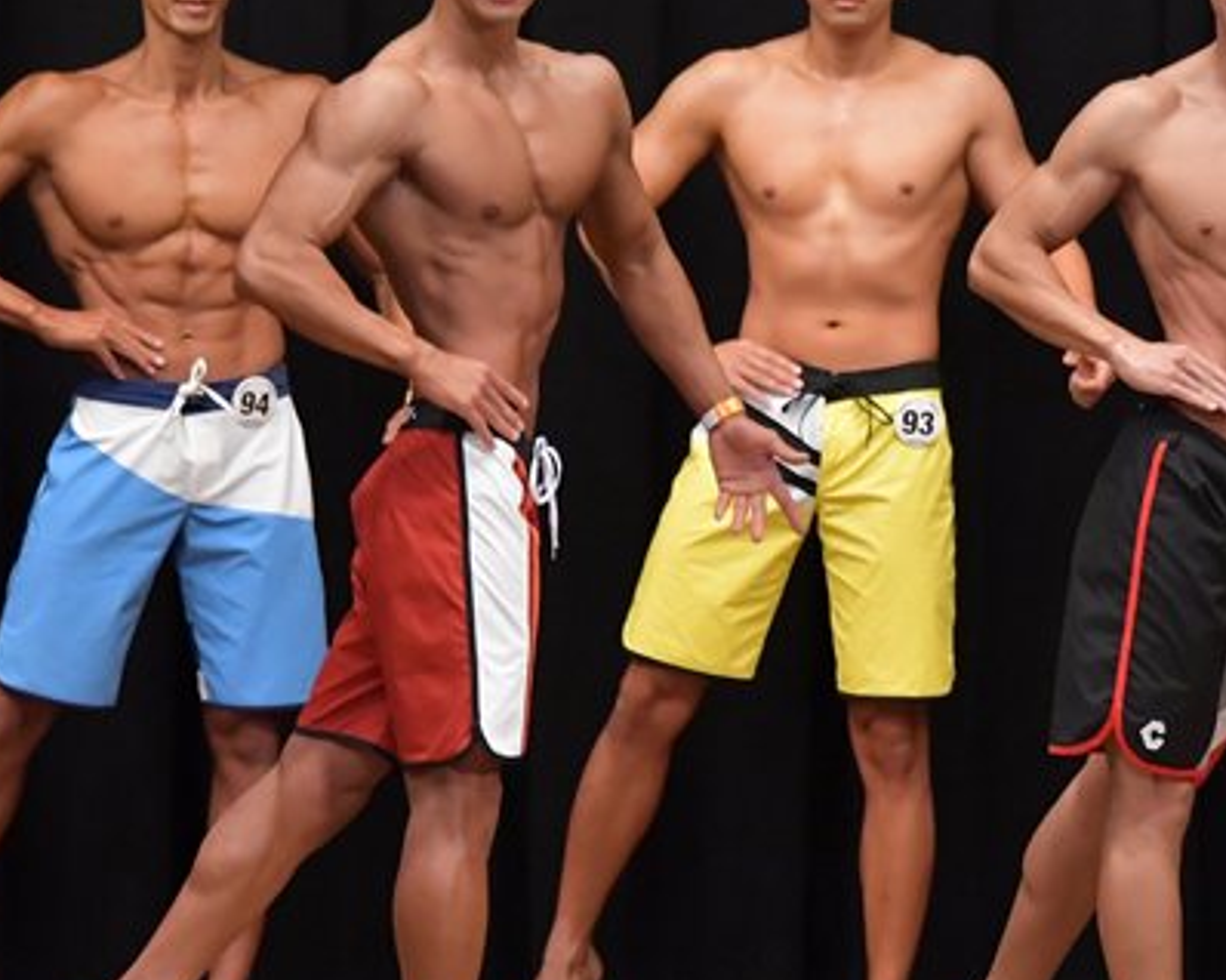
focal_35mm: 411
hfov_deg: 4.7
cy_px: 484
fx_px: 14906
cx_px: 704
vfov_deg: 3.8
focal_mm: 150
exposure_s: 1/400
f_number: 5.6
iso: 6400
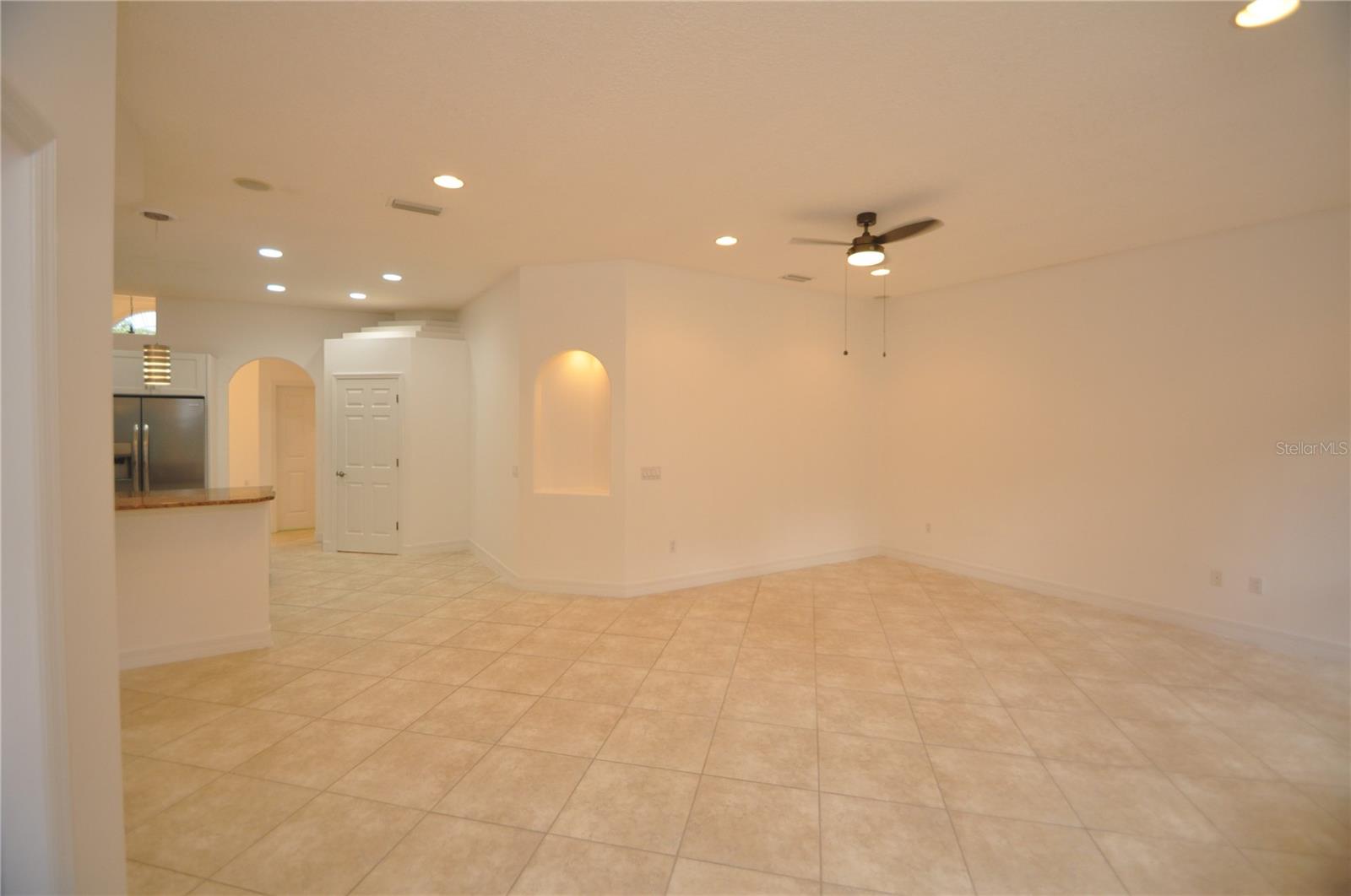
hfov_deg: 100.5
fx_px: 562
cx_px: 676
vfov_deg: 77.2
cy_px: 448
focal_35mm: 15
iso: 450
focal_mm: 10
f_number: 4
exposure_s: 1/60
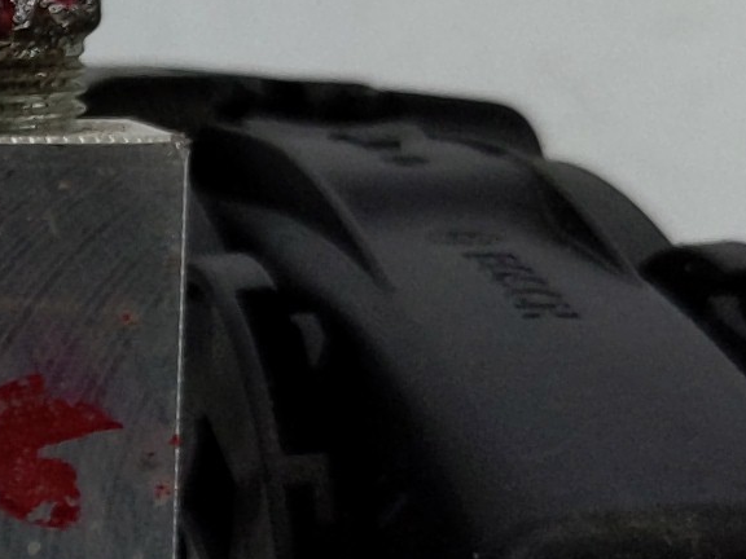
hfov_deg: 10.6
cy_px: 646
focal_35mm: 175
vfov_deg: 8.4
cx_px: -592
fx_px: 3771
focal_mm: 4.38
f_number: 1.73
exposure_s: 1/145
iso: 59
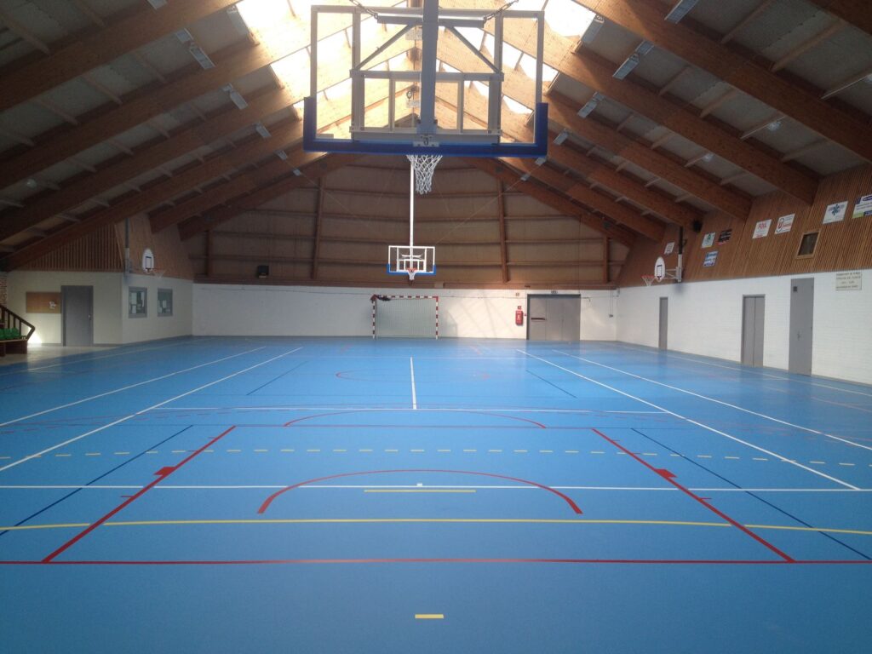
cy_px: 327
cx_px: 436
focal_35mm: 35
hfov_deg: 52.6
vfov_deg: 40.7
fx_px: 882
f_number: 2.4
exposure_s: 1/230
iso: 50
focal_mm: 4.28
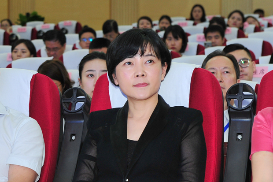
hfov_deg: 28.9
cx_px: 136
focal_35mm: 70
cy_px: 91
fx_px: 531
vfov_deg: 19.4
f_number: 5
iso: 800
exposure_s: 1/60
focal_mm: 70
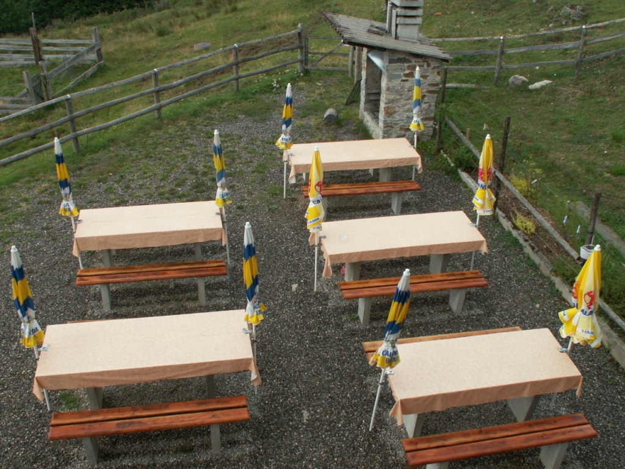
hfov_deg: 52.6
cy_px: 234
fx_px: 632
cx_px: 312
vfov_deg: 40.7
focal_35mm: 35
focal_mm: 5.86
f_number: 5
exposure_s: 1/125
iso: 50
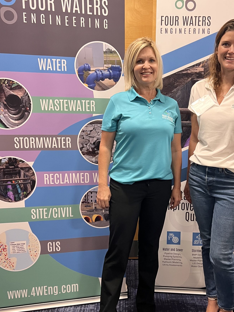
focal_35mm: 38
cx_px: 152
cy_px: 179
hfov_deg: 37.4
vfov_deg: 48.8
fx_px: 343
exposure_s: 1/60
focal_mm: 5.7
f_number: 1.5
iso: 160
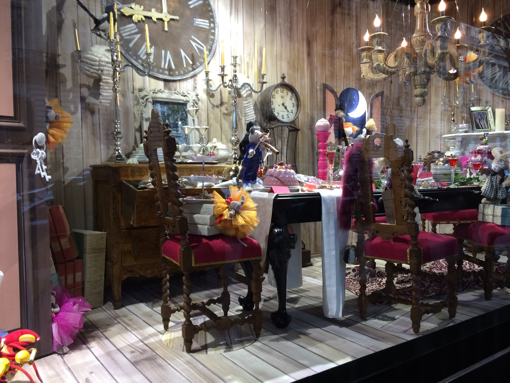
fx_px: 442
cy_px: 192
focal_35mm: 30
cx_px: 255
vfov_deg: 46.8
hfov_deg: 60.0
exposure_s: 1/30
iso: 100
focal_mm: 4.12
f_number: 2.2
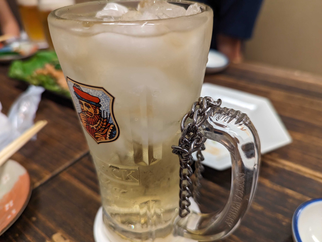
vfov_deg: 56.9
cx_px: 161
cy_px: 121
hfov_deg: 71.5
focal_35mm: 24
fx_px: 224
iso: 114
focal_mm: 6.81
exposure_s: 1/50
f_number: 1.85
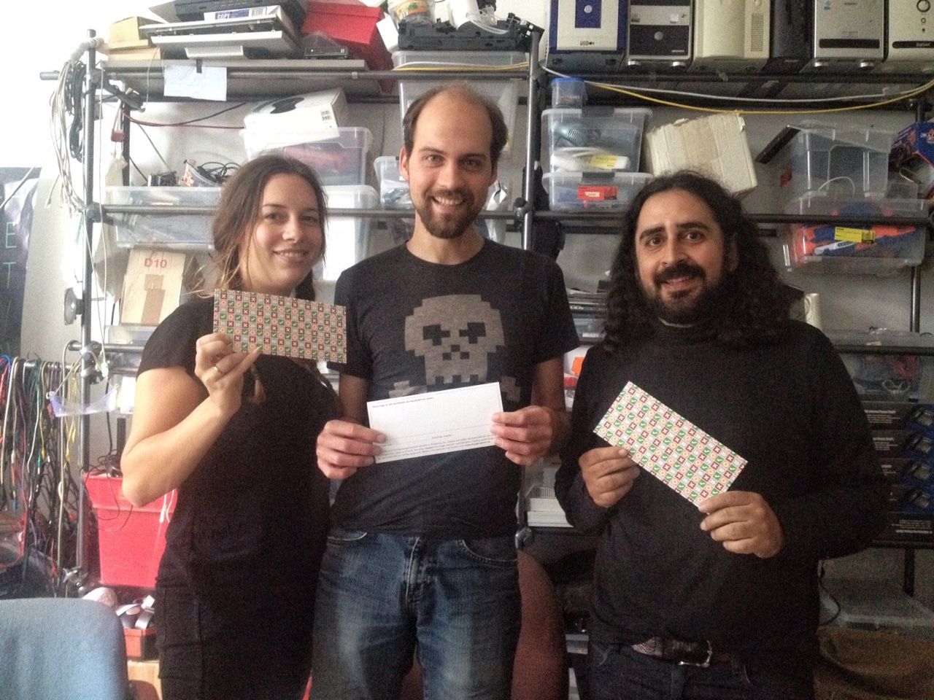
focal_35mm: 35
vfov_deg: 40.7
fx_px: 944
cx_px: 467
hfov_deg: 52.6
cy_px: 350
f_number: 2.4
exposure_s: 1/15
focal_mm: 4.28
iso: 640
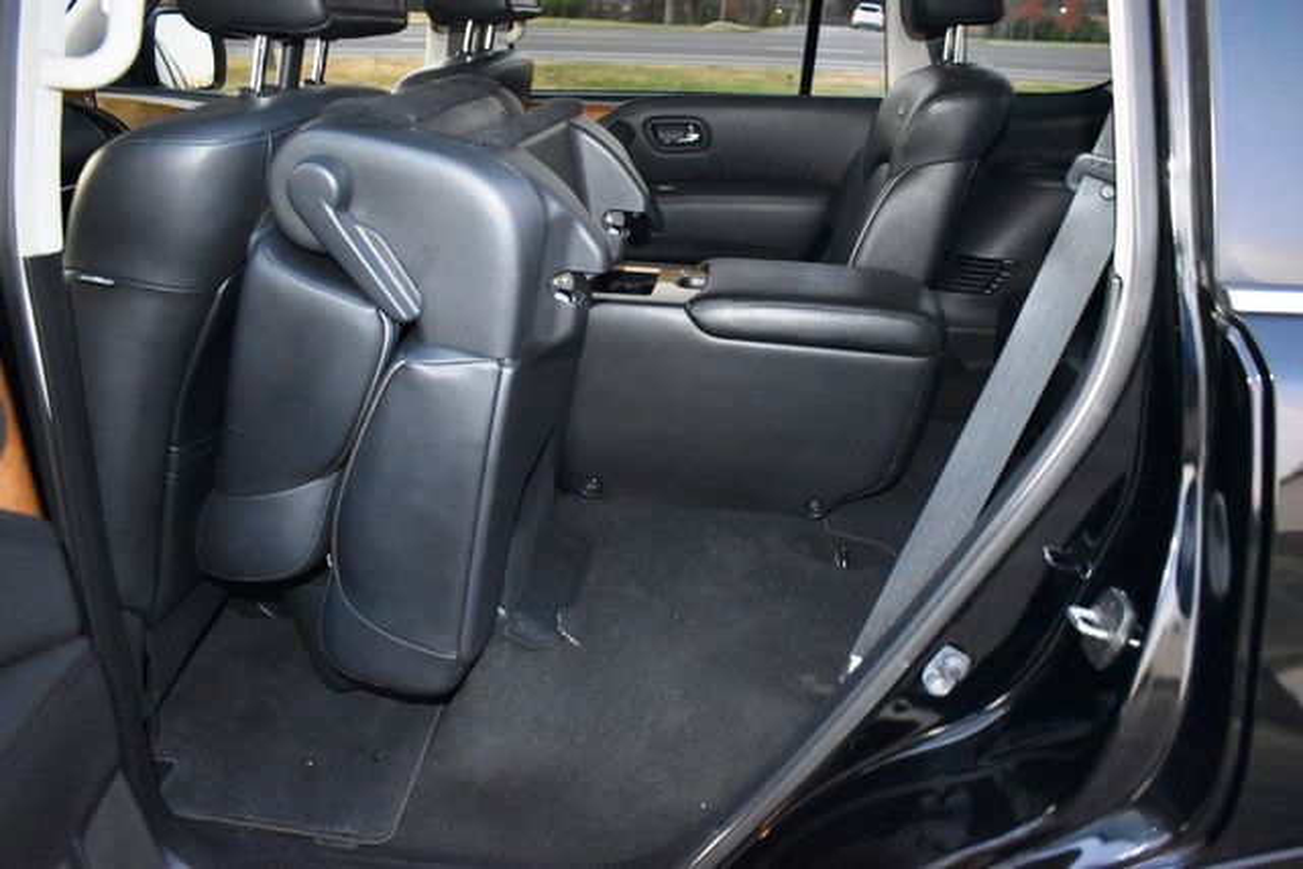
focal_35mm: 27
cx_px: 652
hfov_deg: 67.4
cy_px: 434
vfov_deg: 48.0
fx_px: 977
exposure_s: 1/60
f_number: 3.5
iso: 3600
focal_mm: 18
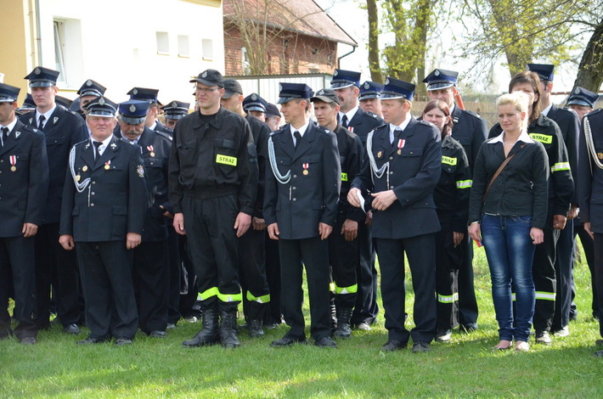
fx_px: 1755
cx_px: 302
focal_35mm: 105
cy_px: 200
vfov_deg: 13.0
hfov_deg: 19.5
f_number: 4
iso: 1600
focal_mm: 70
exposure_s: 1/3200
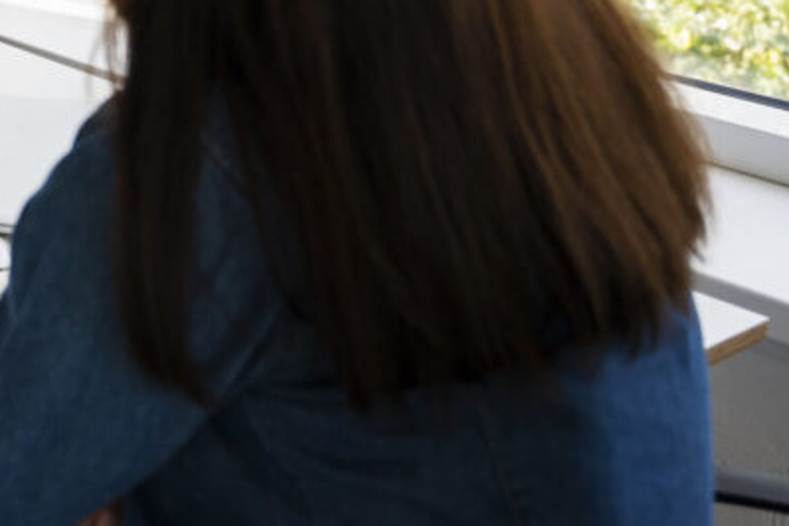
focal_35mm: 77
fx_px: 1693
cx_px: -125
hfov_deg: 24.1
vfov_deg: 17.2
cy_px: -23
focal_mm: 30.1
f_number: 3.5
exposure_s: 1/160
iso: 160
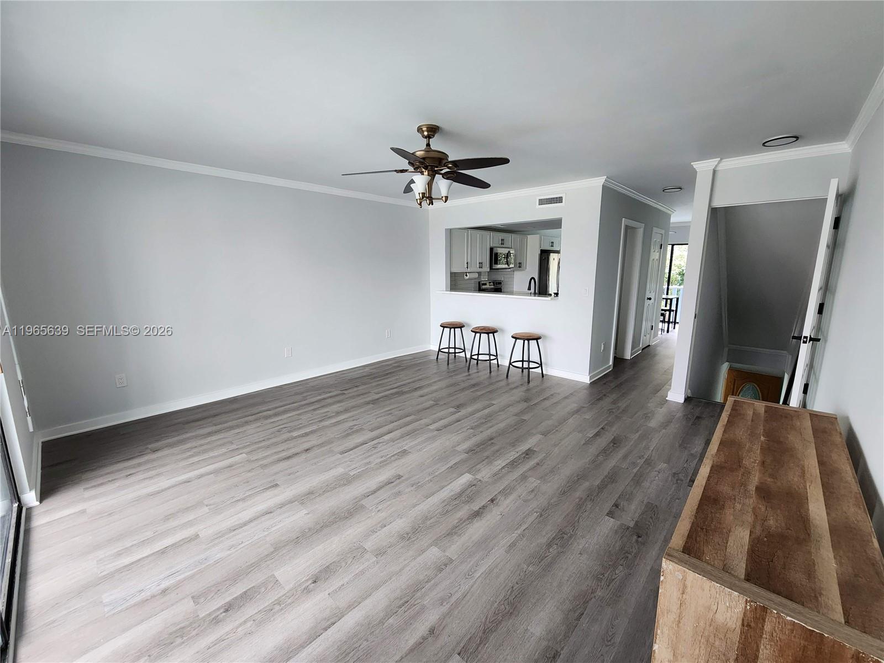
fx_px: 332
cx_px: 442
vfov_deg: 89.9
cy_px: 332
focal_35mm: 13
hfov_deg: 106.2
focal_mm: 2.2
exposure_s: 1/60
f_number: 2.2
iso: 250
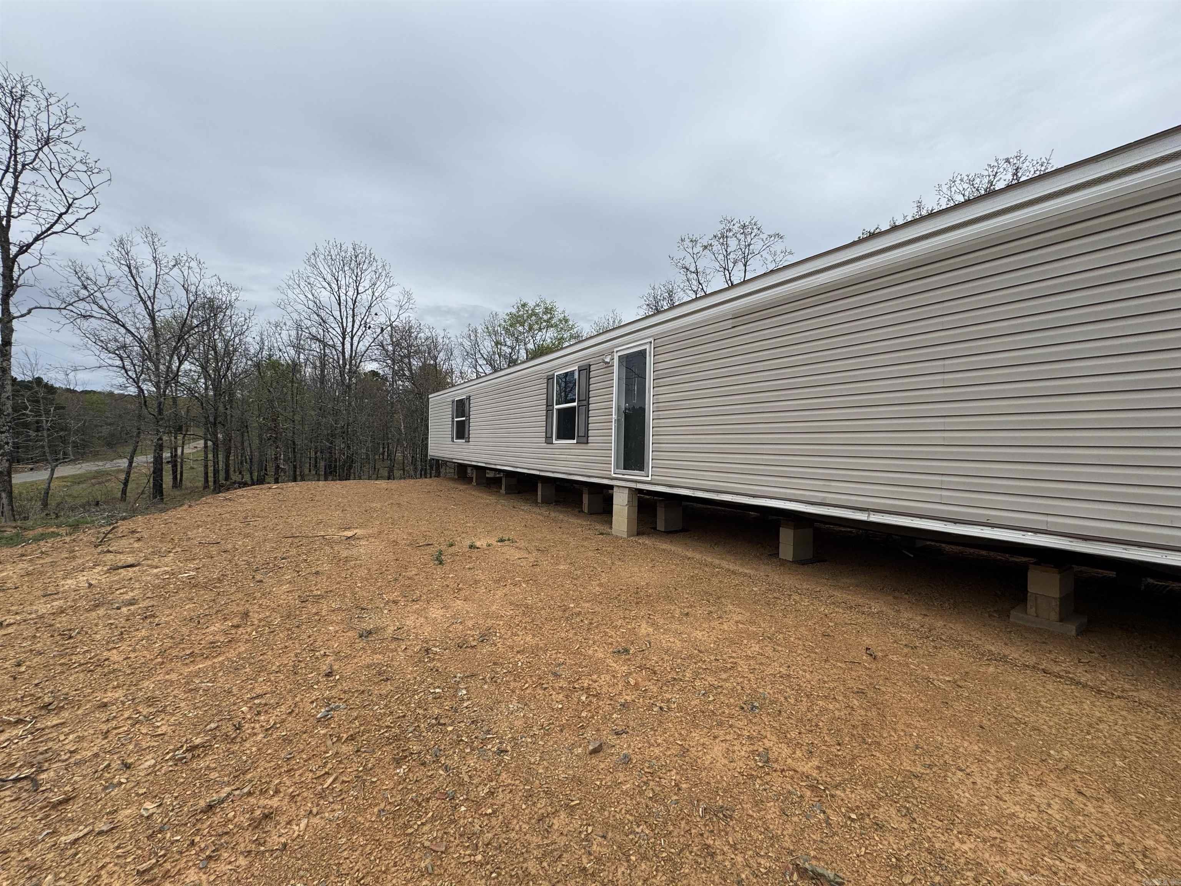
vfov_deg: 85.7
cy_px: 443
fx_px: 478
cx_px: 590
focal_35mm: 14
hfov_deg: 102.1
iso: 50
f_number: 2.2
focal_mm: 2.22
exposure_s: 1/1034
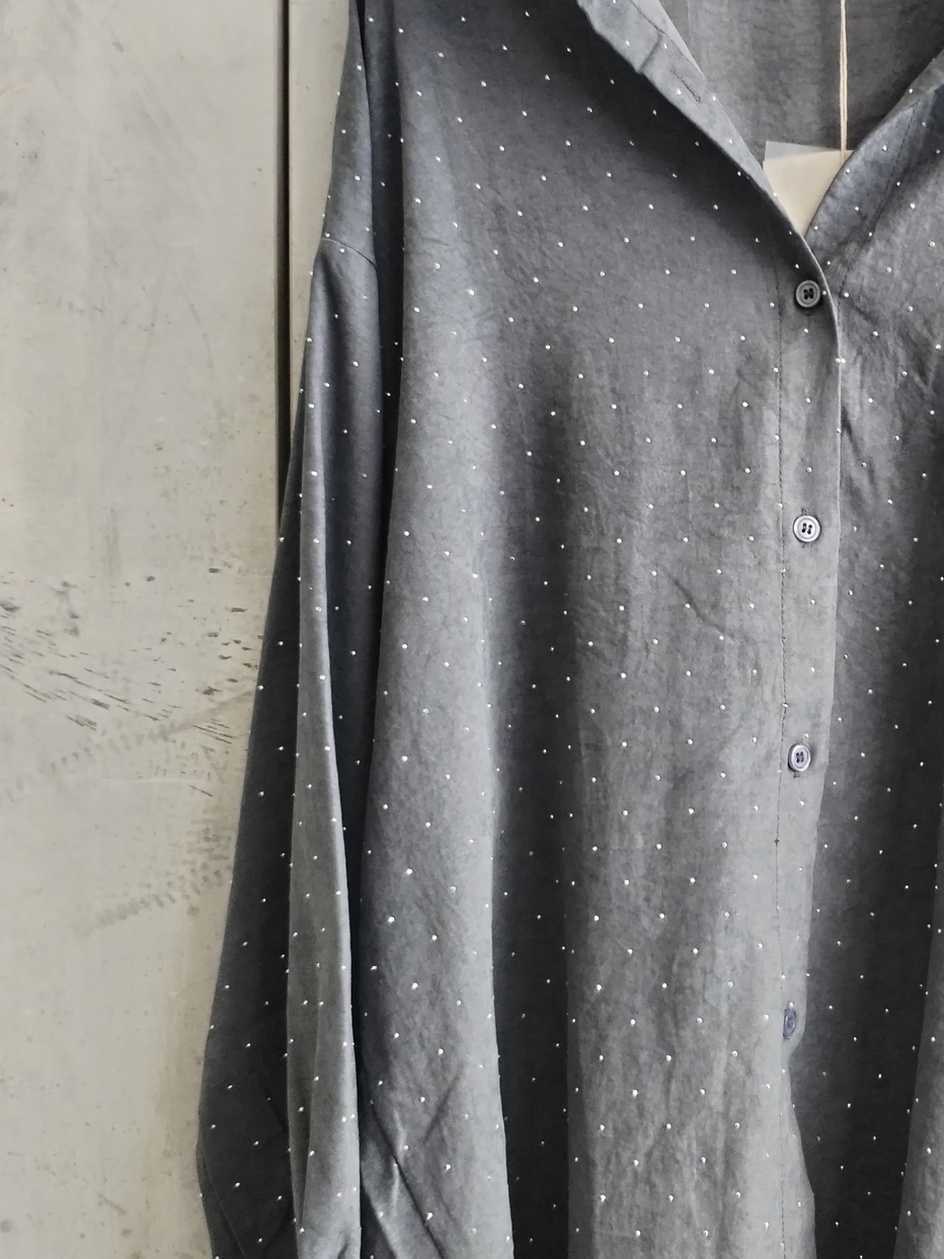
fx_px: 2037
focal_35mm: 56
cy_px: 618
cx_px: 824
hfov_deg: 25.4
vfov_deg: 34.4
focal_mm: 4.75
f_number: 1.8
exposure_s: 1/100
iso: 179
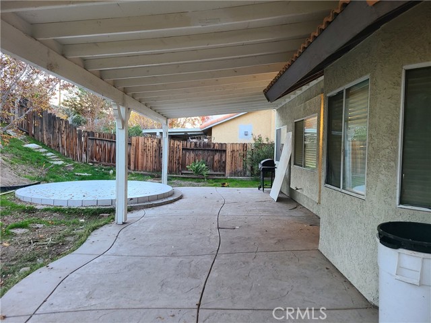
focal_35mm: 26
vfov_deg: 53.1
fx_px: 324
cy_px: 162
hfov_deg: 67.3
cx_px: 216
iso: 160
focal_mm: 5.4
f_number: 1.8
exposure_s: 1/60
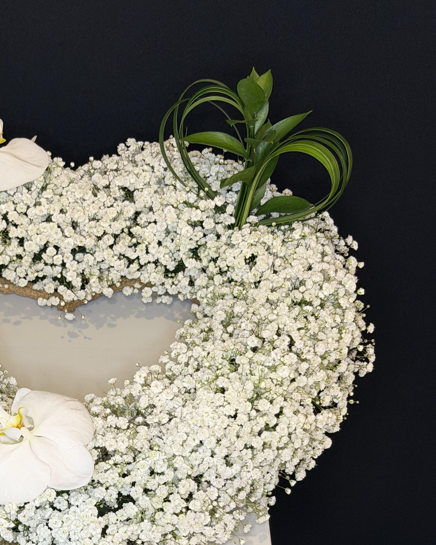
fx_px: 1403
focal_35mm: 87
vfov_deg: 21.6
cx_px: 59
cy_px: 467
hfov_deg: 17.4
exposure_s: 1/60
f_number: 1.78
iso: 200
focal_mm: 6.76
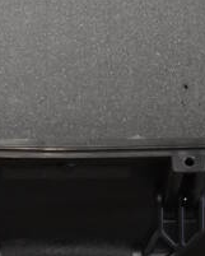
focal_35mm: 115
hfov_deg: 13.4
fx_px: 872
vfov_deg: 15.0
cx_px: 57
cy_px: -169
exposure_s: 1/125
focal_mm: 18
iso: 3200
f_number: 3.5
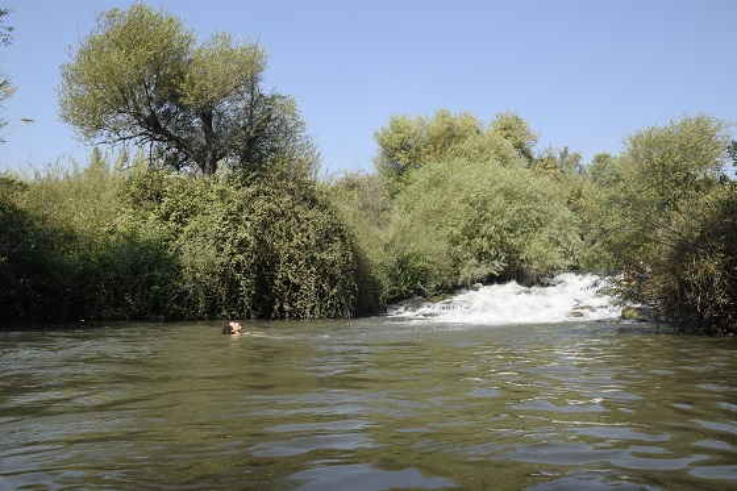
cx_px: 368
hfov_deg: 64.6
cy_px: 246
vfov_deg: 45.6
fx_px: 583
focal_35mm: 28
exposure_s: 1/320
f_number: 9
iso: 320
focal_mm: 19
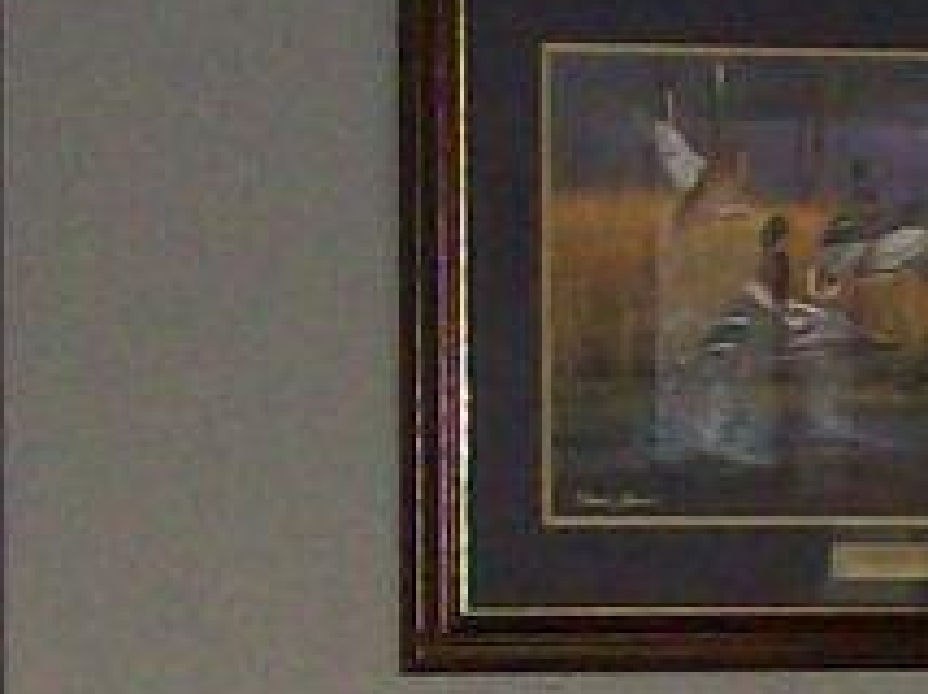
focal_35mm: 337
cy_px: 1123
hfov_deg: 5.8
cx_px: 1657
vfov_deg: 4.4
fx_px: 9024
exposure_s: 1/73.1
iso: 140
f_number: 3
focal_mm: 7.6
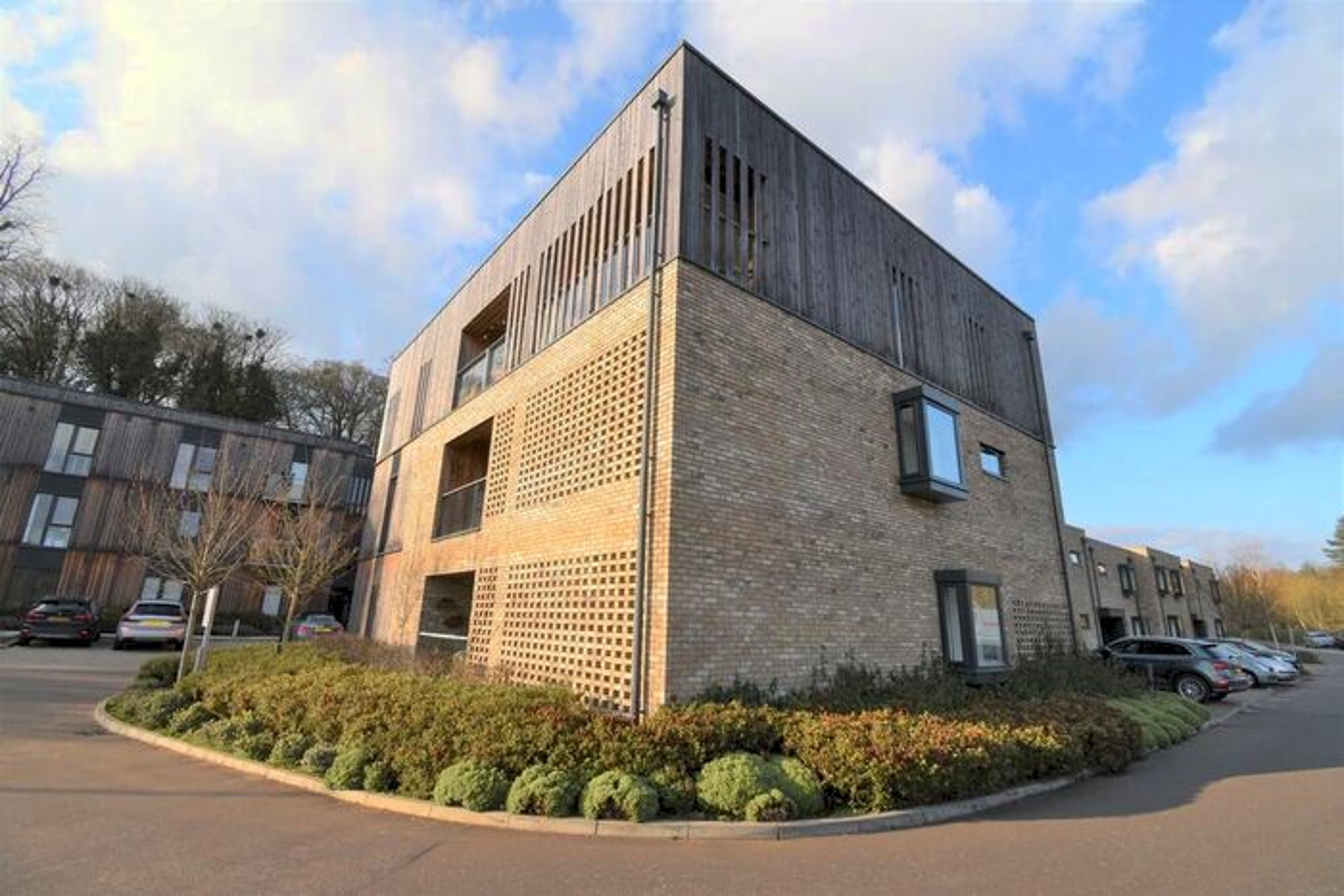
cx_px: 672
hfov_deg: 100.4
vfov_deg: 77.4
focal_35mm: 15
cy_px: 448
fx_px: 560
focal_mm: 10
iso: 100
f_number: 8
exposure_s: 1/200
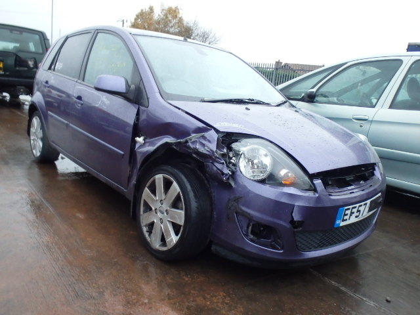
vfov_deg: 49.7
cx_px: 210
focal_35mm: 28
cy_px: 158
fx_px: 340
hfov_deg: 63.4
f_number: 3.9
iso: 640
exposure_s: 1/30
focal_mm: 5
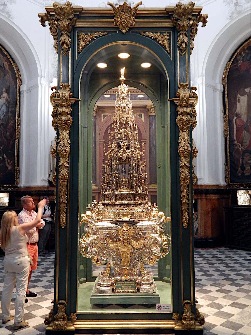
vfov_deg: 58.4
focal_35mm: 31
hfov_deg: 45.4
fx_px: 300
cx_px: 126
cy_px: 168
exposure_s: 1/15
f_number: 3.2
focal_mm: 5.6
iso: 400
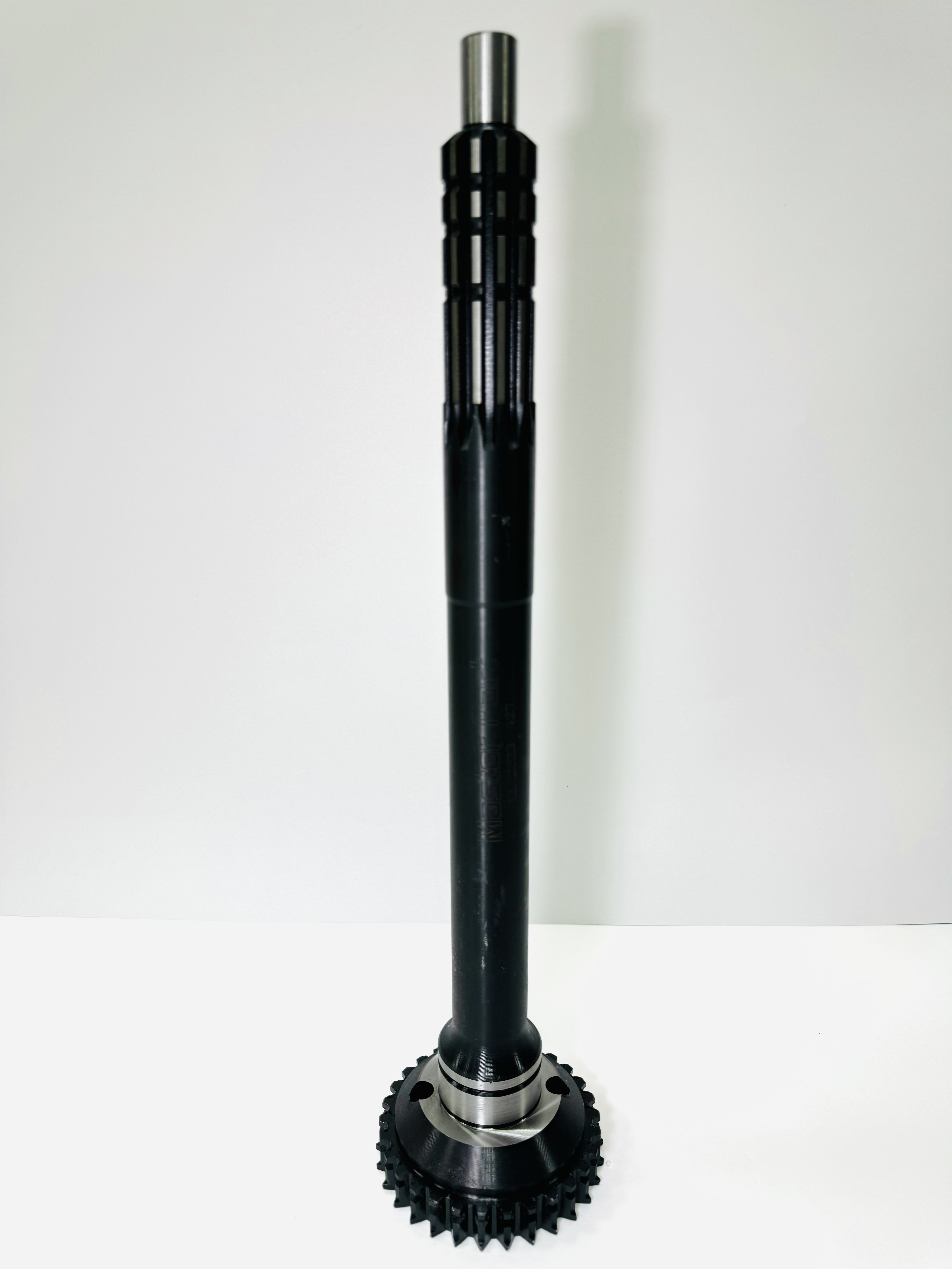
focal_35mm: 24
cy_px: 634
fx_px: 880
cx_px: 476
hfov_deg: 56.8
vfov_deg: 71.6
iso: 64
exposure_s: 1/121
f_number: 1.78
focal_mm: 6.76
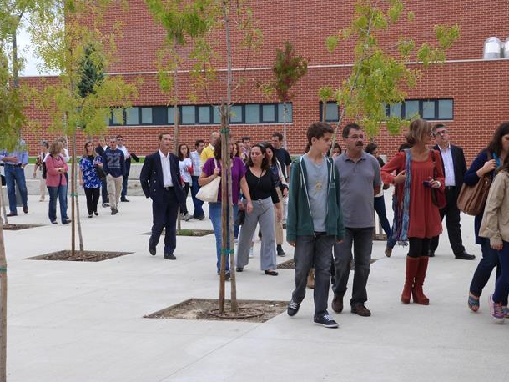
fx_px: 956
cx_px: 263
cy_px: 189
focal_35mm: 65
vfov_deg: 22.6
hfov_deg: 29.8
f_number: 4
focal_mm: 11
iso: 100
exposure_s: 1/250
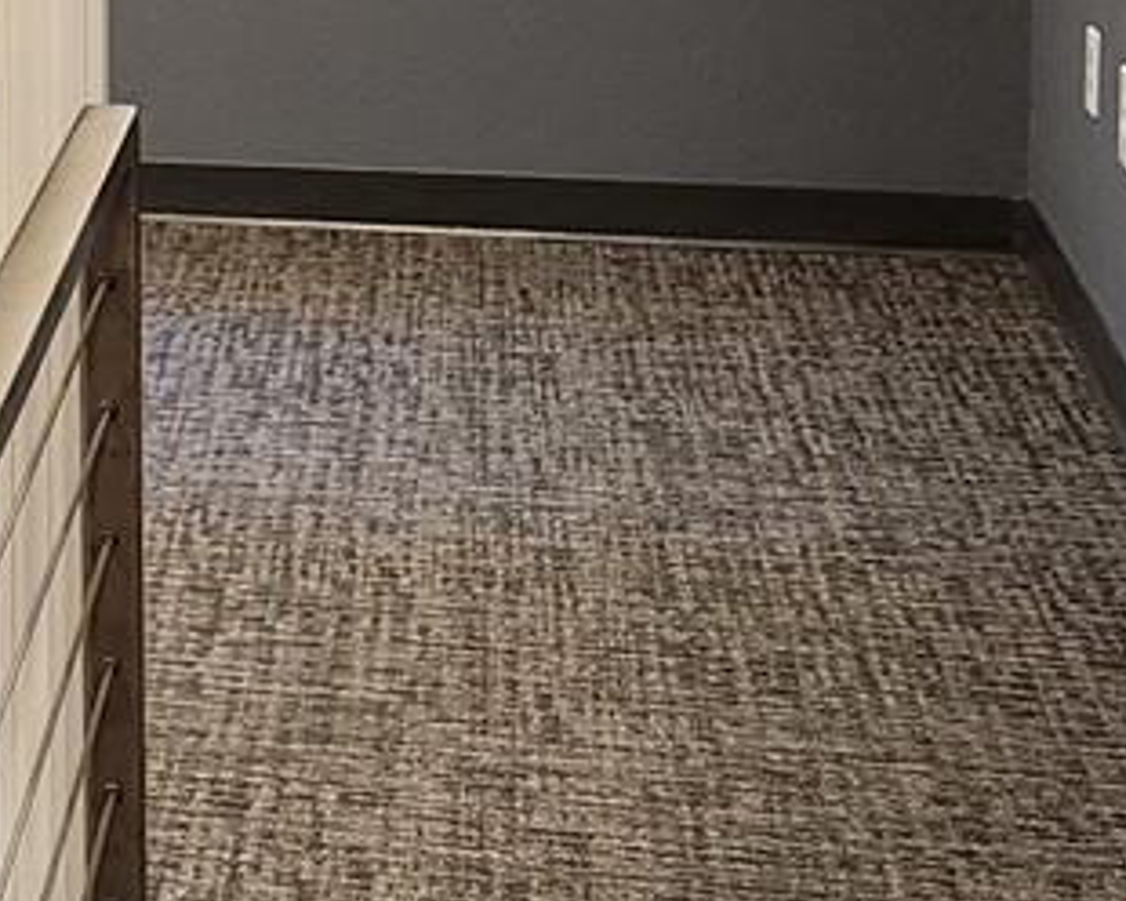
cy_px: -94
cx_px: -919
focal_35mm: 116
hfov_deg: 14.5
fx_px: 3866
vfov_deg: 13.0
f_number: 1.8
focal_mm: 5.4
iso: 640
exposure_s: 1/120
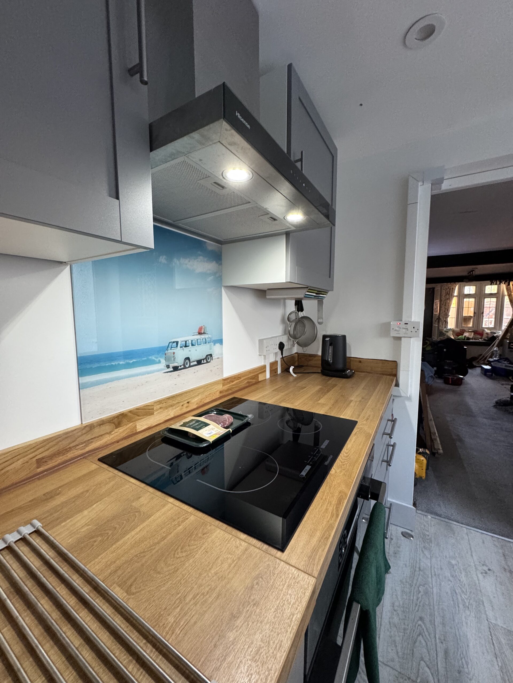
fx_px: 277
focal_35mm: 14
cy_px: 342
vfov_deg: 102.1
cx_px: 256
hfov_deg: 85.7
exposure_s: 1/60
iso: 500
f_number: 2.2
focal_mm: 2.22
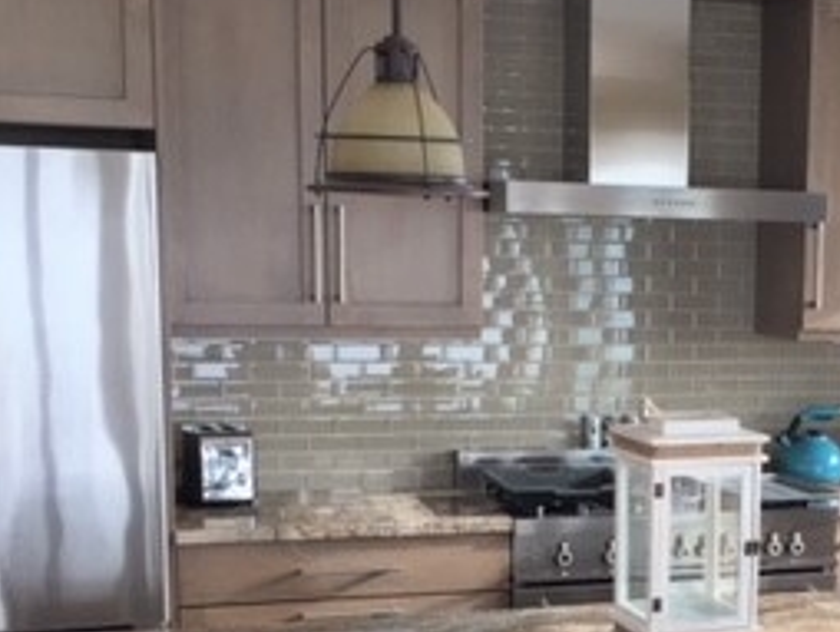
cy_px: 529
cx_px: 737
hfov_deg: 25.9
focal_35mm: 73
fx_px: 1773
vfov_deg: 19.9
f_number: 2.2
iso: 50
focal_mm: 4.15
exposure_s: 1/120
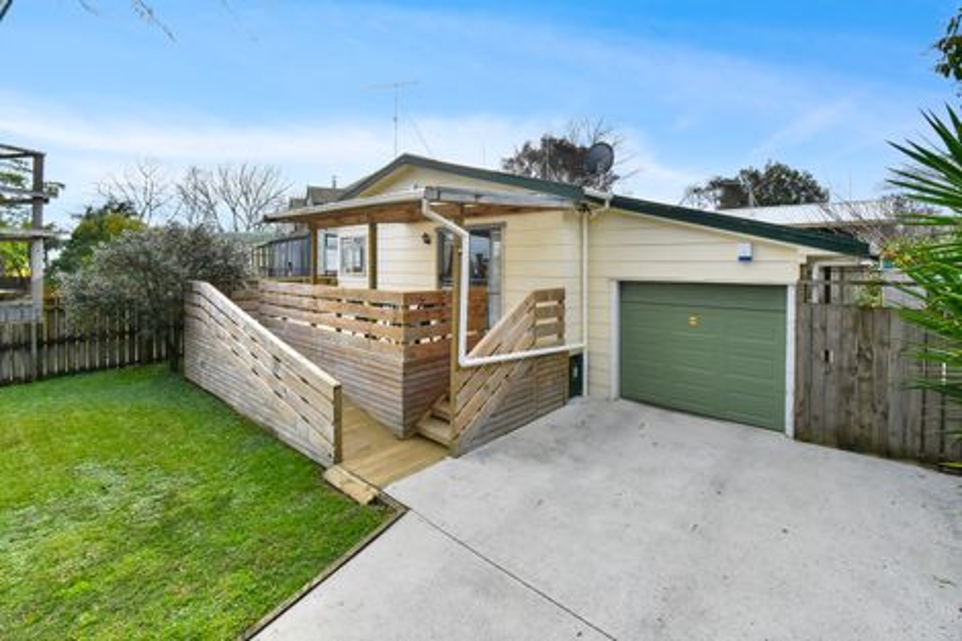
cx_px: 481
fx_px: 401
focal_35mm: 15
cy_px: 320
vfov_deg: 77.3
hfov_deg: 100.4
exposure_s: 1/250
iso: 640
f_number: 10
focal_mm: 10
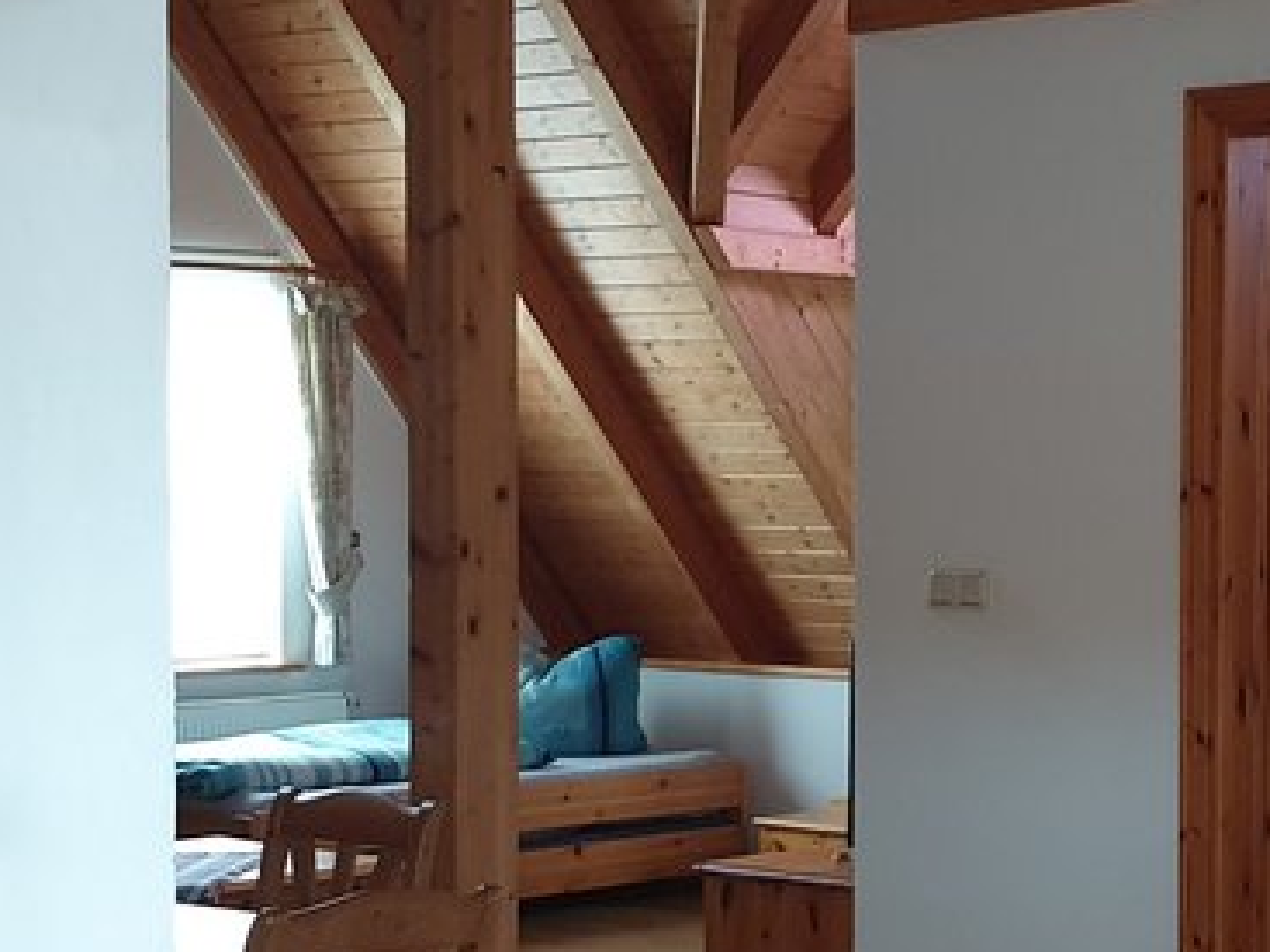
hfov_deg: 22.9
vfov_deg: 17.3
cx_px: 896
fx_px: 3117
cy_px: 668
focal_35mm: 85
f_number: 1.5
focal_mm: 4.3
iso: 250
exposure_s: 1/20
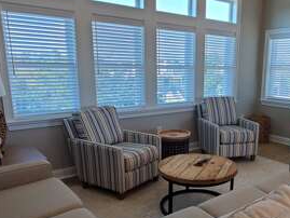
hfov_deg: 54.4
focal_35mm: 33
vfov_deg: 42.8
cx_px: 190
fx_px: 277
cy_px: 130
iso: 64
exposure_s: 1/59
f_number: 2.2
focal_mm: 1.8
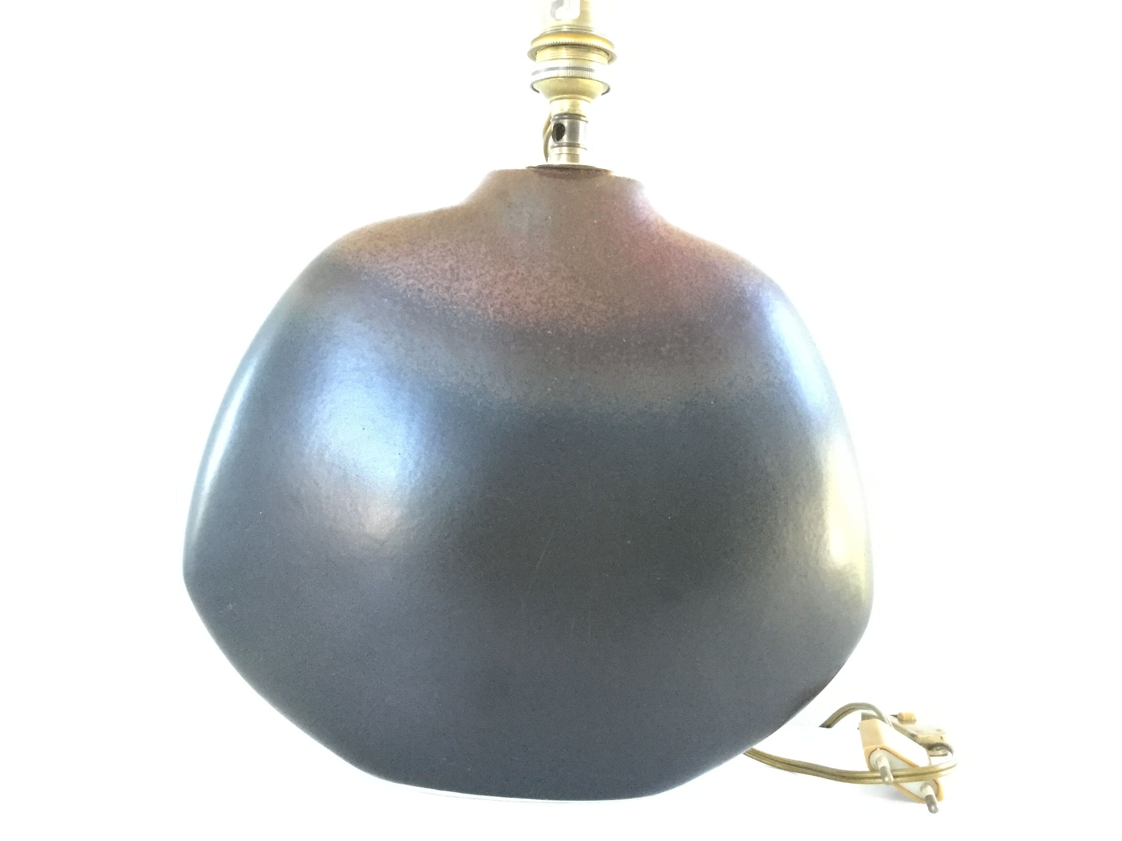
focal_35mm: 31
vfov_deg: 45.4
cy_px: 420
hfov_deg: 58.4
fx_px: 1005
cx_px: 561
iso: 250
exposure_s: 1/33
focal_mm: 3.3
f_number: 2.4
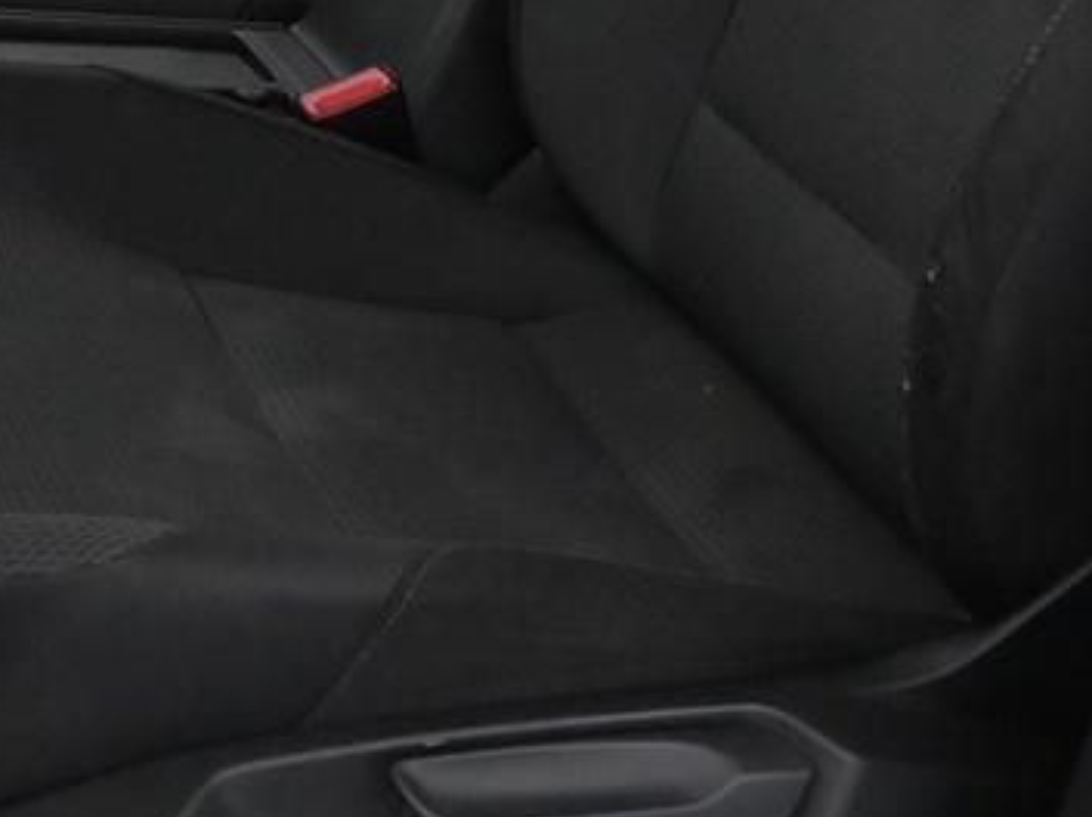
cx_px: 483
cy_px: -118
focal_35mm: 106
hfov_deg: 18.6
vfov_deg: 13.6
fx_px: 3340
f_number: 4.5
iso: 2500
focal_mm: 16
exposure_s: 1/80
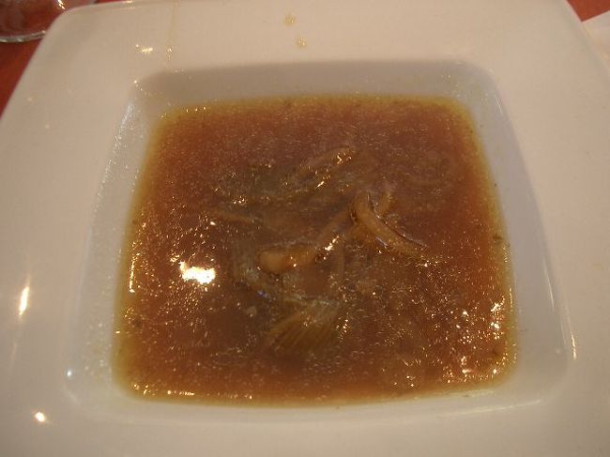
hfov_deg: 52.6
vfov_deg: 40.7
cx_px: 305
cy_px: 228
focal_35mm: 35
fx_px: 617
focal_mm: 5.8
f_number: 2.6
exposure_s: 1/10
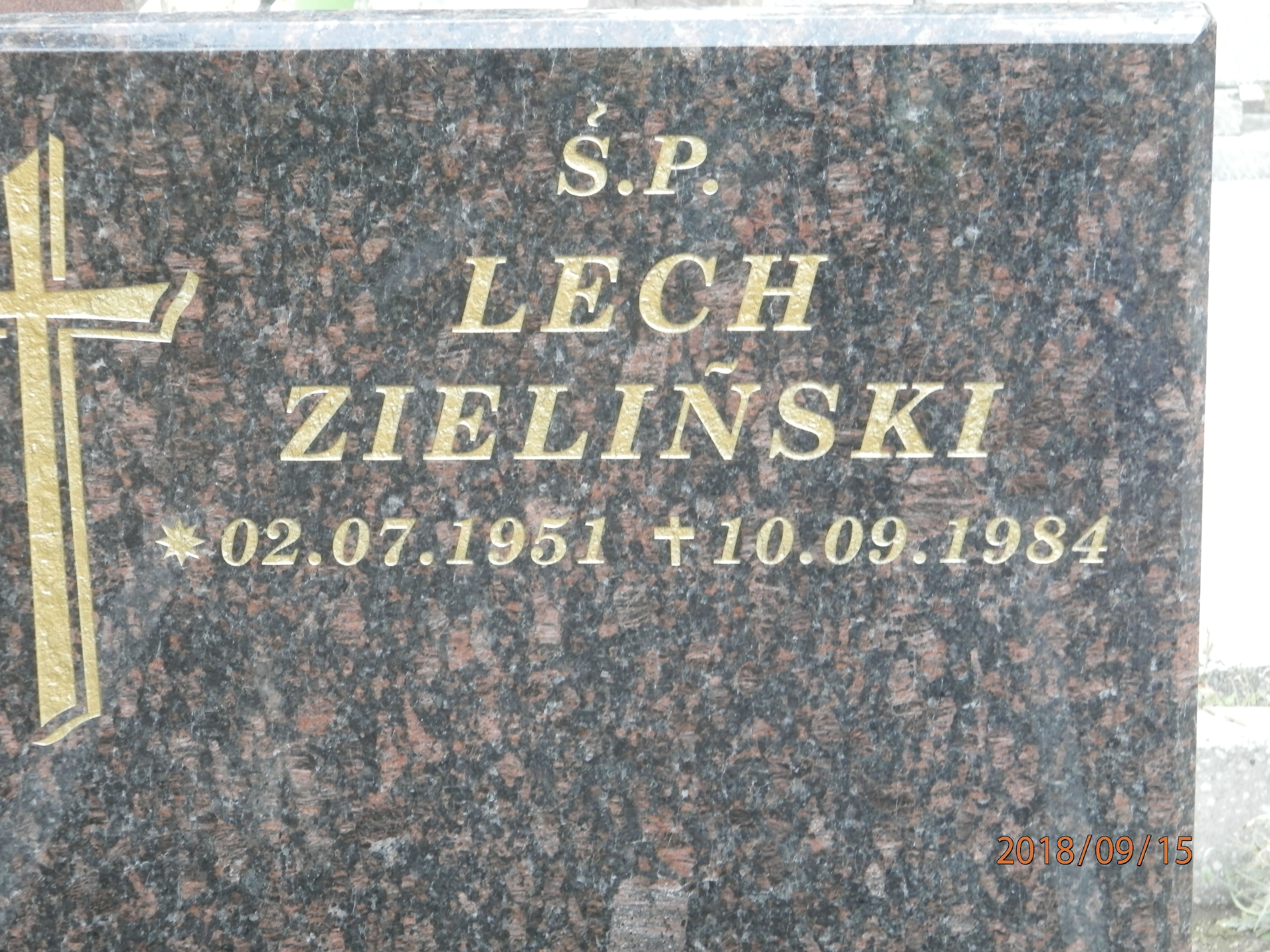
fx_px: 3889
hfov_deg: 18.5
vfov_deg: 14.0
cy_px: 476
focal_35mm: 106
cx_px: 635
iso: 200
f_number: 4.5
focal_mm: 19
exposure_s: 1/50
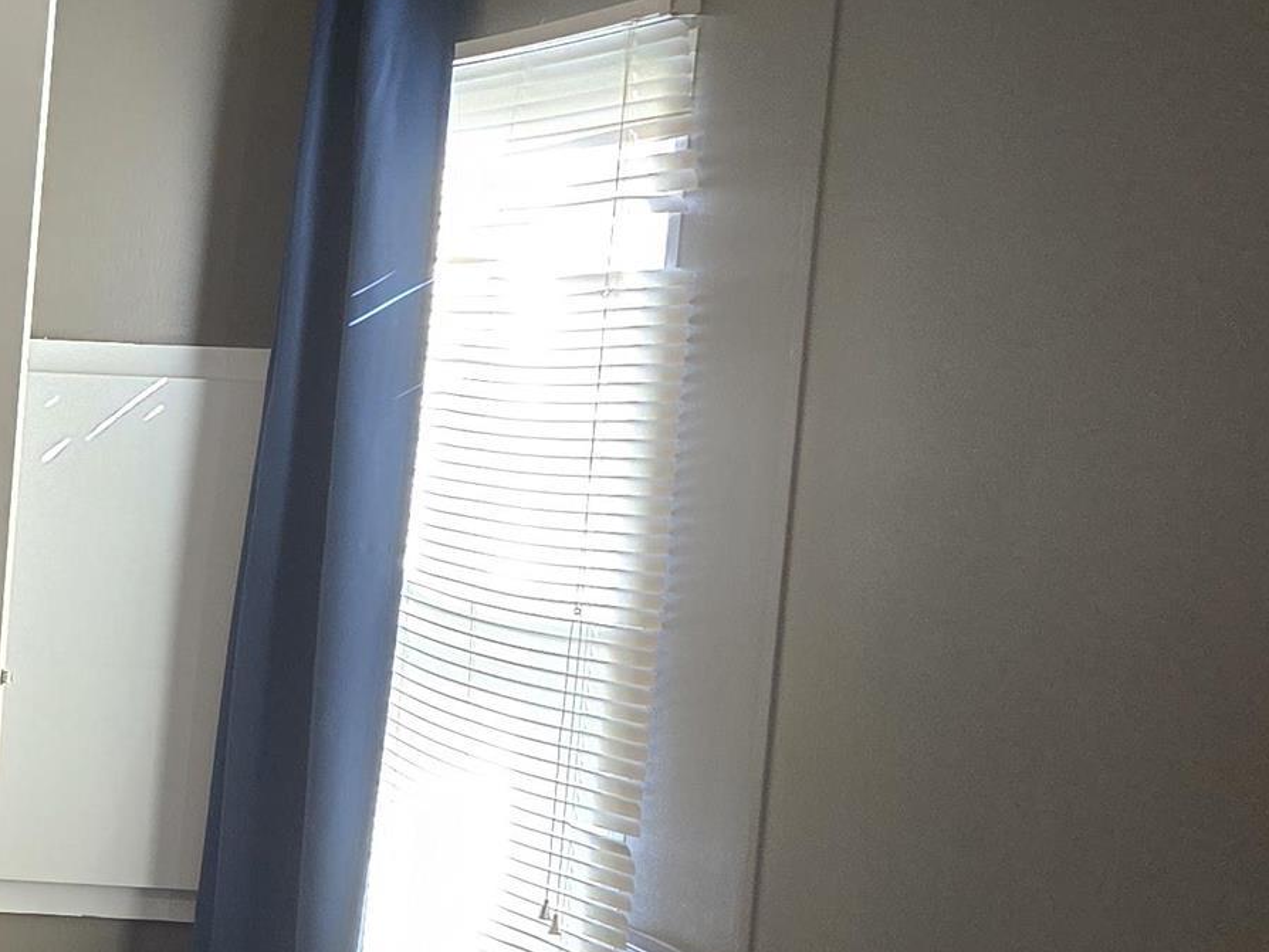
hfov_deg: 19.8
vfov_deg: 18.6
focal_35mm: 79
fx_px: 2897
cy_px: 577
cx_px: -864
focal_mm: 6.3
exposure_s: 1/120
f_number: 1.7
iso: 1000
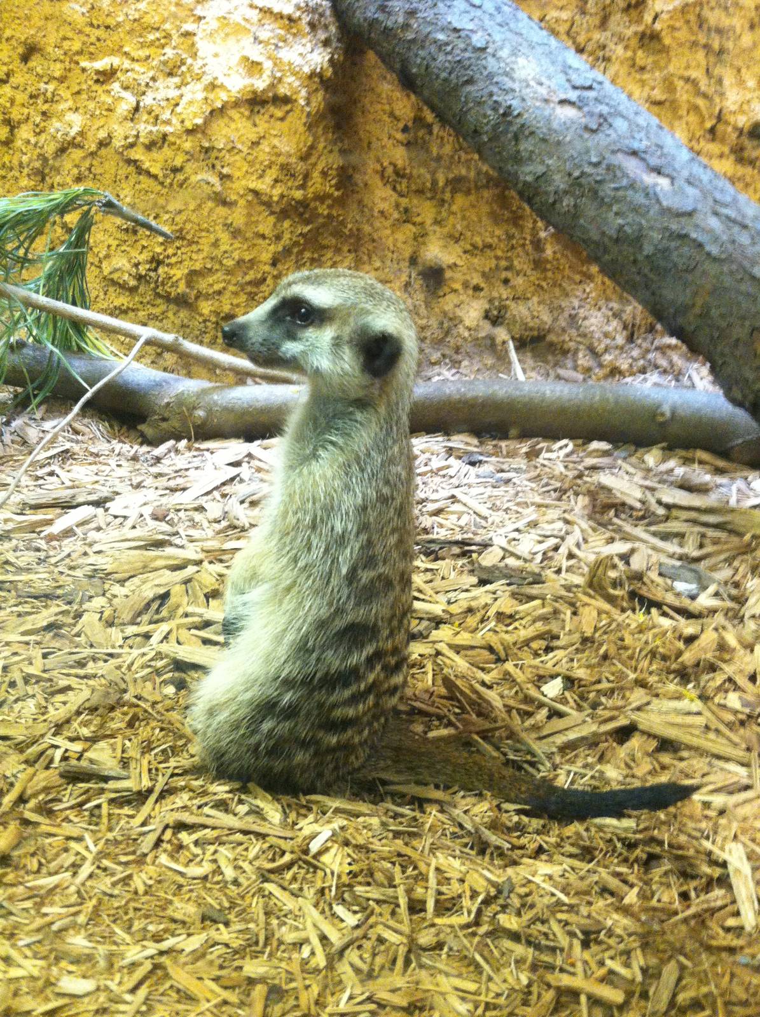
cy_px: 508
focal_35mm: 35
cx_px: 380
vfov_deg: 52.7
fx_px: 1027
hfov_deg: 40.6
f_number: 2.8
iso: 320
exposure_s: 1/15
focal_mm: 3.85
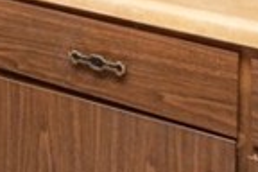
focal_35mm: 118
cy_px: -237
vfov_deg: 10.2
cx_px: -280
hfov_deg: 14.2
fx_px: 842
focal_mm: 16.5
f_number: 4
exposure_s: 1/60
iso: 100
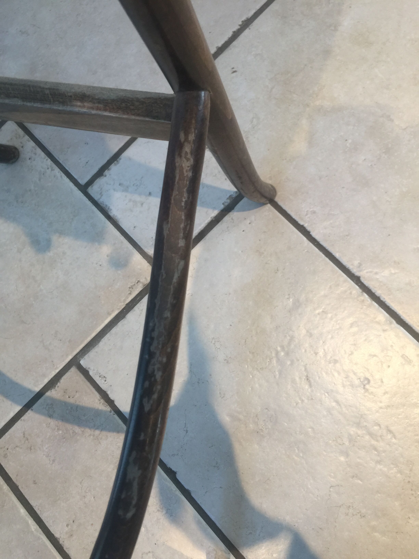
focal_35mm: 29
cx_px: 210
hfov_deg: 48.2
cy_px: 280
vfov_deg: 61.7
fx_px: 468
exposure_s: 1/17
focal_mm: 4.15
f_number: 2.2
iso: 40
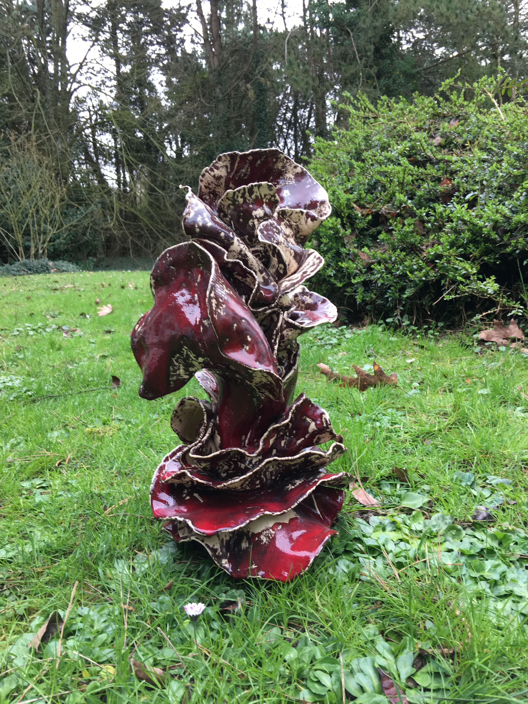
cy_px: 352
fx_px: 590
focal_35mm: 29
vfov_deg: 61.7
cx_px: 264
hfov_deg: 48.2
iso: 40
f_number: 2.2
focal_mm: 4.15
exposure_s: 1/100
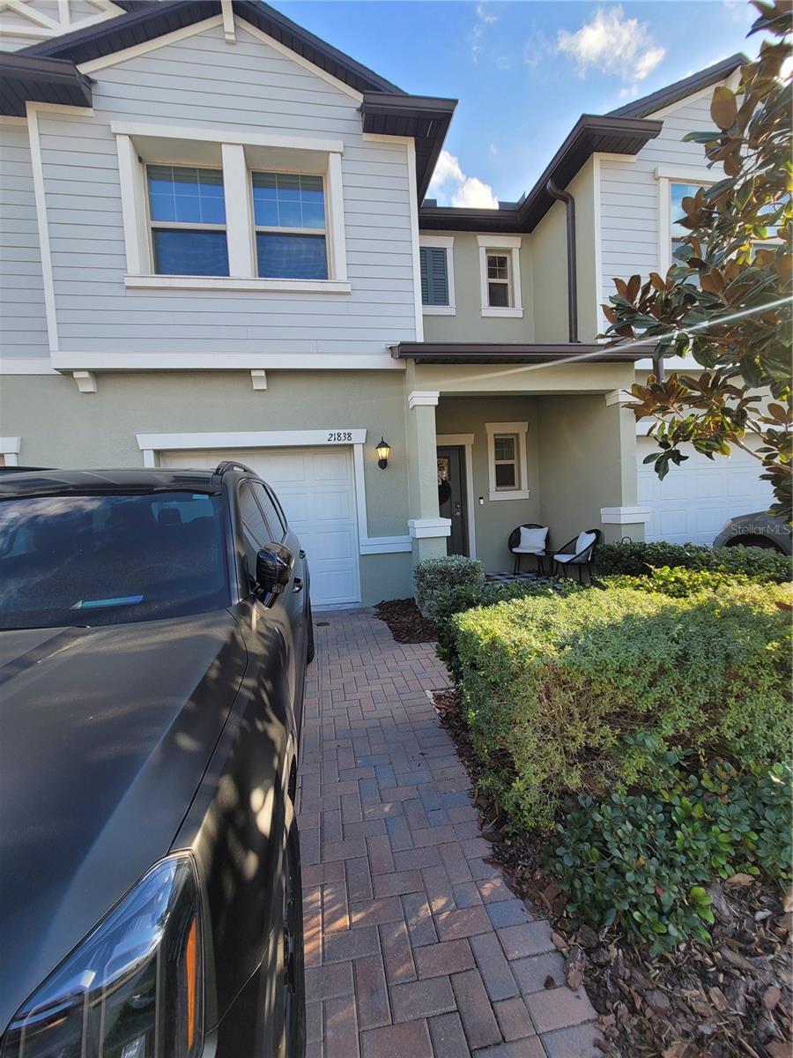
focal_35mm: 13
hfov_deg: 89.9
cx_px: 396
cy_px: 529
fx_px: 397
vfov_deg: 106.2
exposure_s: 1/440
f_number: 2.2
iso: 64
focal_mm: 2.2
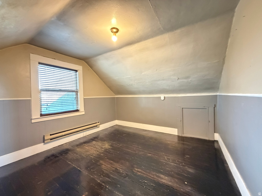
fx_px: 106
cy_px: 98
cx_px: 131
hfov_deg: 102.1
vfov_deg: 85.7
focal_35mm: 14
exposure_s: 1/23
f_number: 2.2
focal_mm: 2.22
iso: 3200
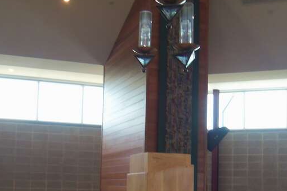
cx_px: 158
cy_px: 162
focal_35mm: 62
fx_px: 494
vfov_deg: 21.5
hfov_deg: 32.4
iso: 250
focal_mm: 6.8
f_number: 4.3
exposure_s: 1/50
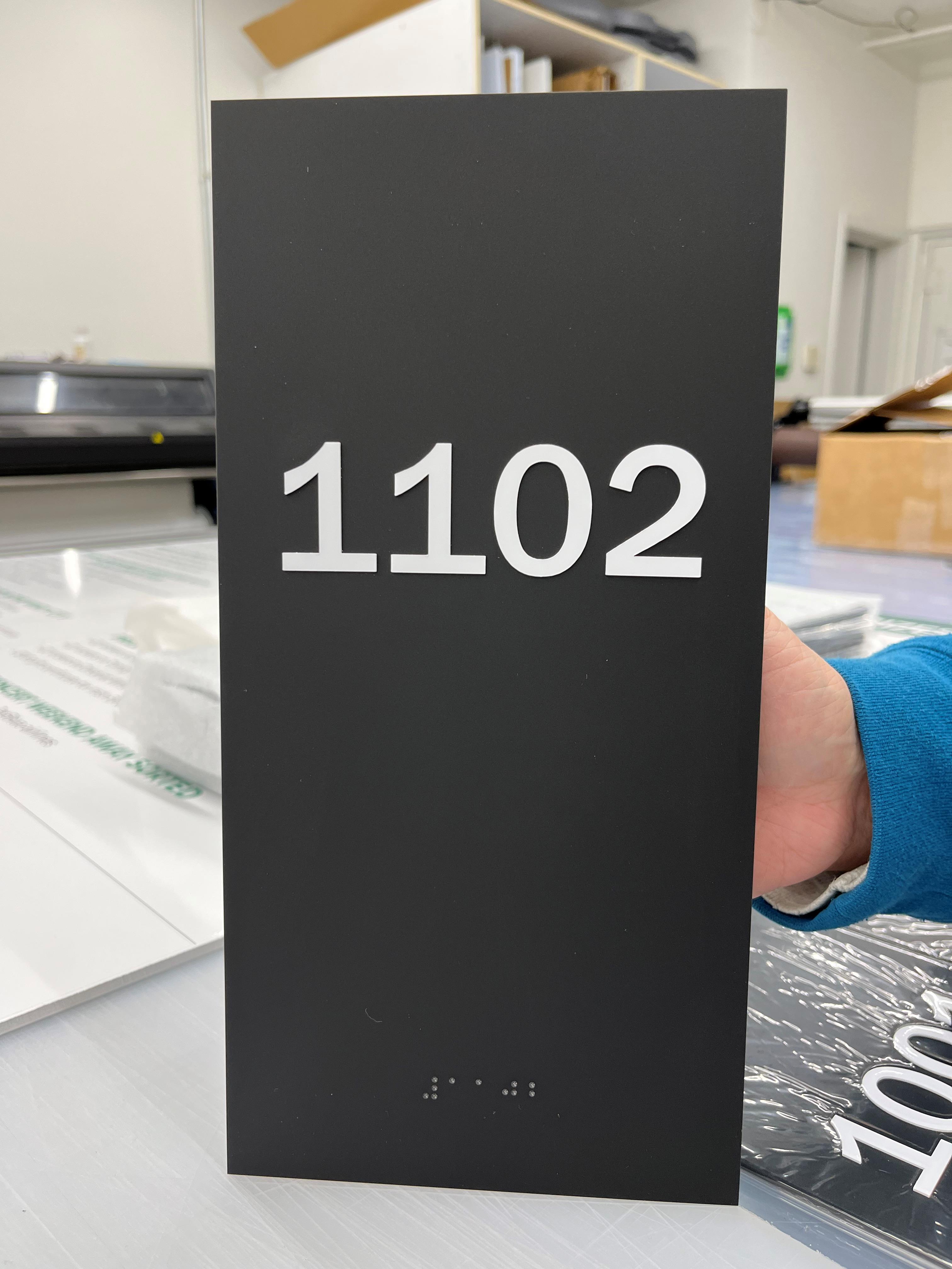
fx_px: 953
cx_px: 476
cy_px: 634
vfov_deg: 67.3
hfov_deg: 53.1
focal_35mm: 26
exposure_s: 1/99
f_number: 1.6
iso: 80
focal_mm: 5.1
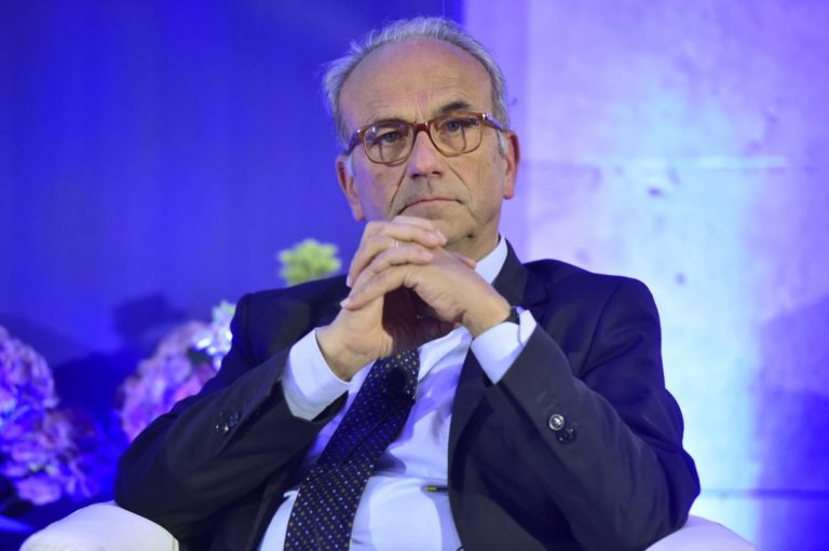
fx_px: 4602
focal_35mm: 200
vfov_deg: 6.9
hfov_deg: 10.3
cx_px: 414
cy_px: 276
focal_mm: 200
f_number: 3.5
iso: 4000
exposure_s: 1/160
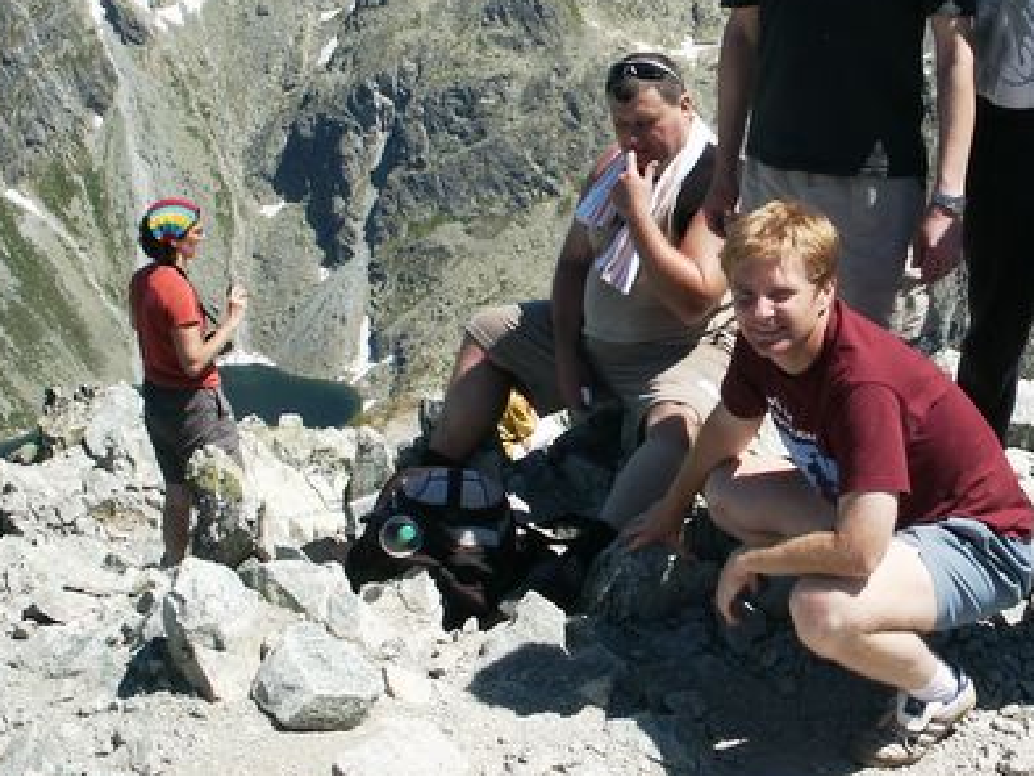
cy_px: 174
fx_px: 1703
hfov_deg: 32.9
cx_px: 808
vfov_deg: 25.3
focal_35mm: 57
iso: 64
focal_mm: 7.18
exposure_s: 1/250
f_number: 6.7
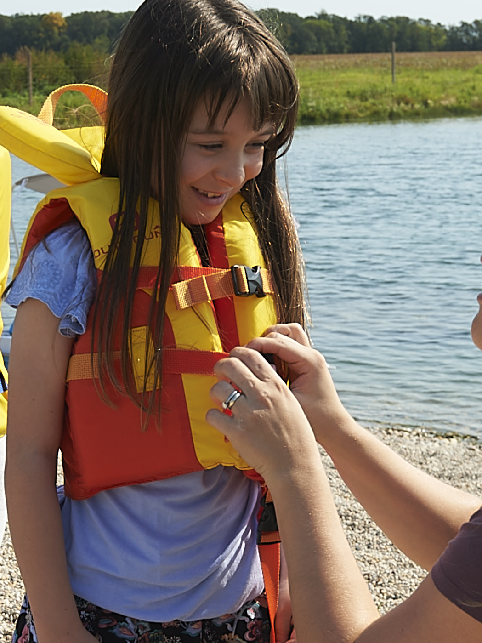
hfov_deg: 14.4
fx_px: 1894
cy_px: 436
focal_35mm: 102
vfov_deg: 19.2
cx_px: 120
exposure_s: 1/320
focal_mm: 29
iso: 100
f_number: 5.6
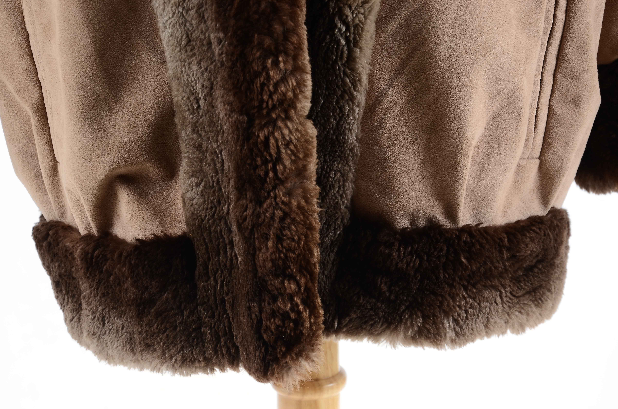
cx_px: 317
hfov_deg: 17.7
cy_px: 209
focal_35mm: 116
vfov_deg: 11.8
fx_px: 1979
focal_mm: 75
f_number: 7.1
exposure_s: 1/80
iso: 160
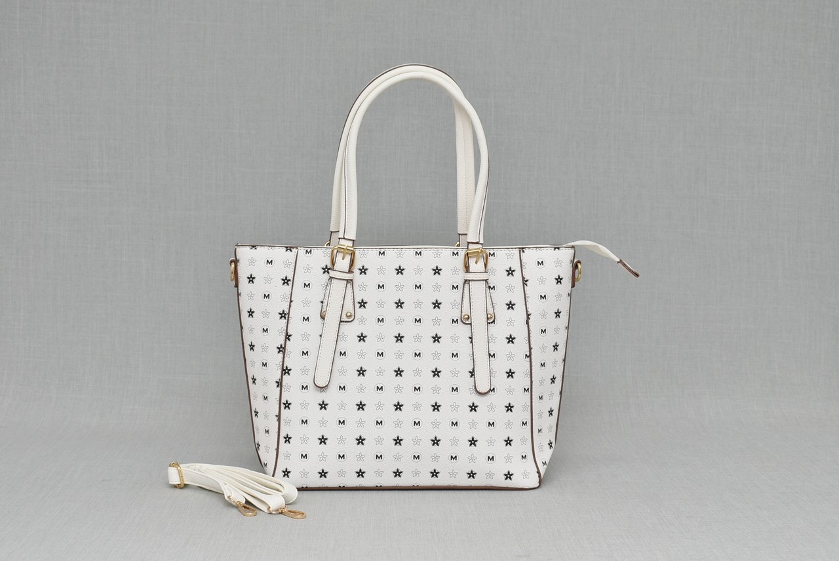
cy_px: 280
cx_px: 420
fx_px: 1190
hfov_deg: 38.8
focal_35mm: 51
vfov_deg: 26.5
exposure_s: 1/60
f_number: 5.6
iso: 100
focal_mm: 34
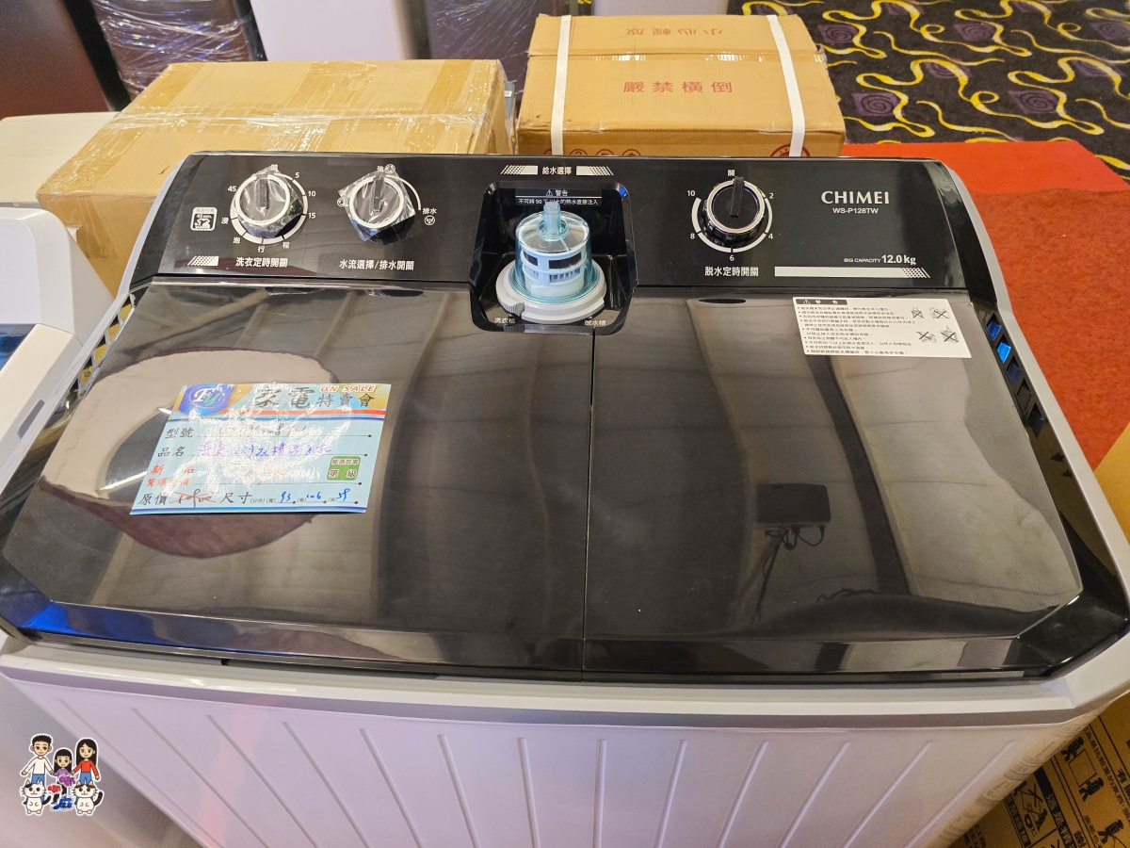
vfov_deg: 58.9
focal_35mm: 23
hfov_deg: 73.9
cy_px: 424
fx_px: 751
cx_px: 565
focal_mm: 6.3
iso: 800
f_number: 1.7
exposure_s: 1/120
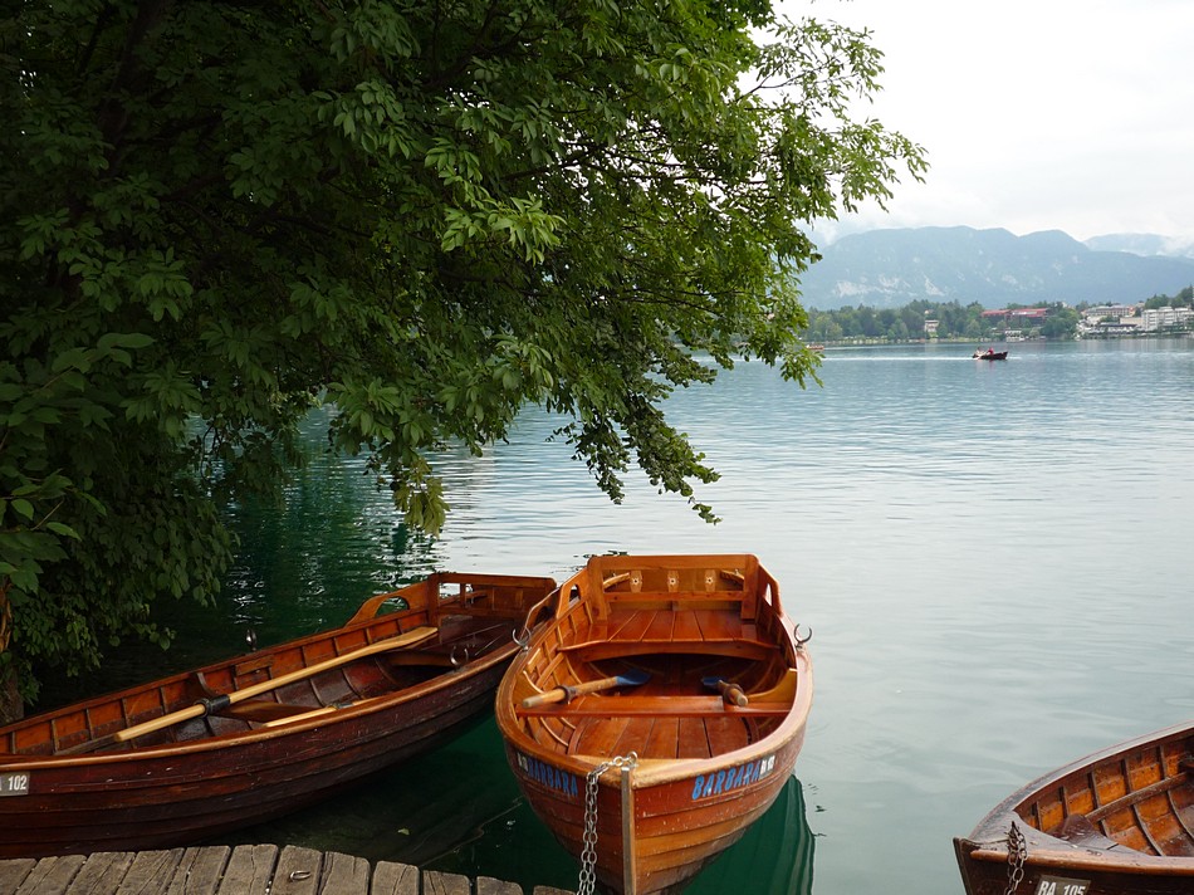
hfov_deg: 47.9
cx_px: 597
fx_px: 1345
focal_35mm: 39
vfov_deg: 36.8
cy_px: 448
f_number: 4
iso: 100
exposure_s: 1/320
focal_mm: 6.8
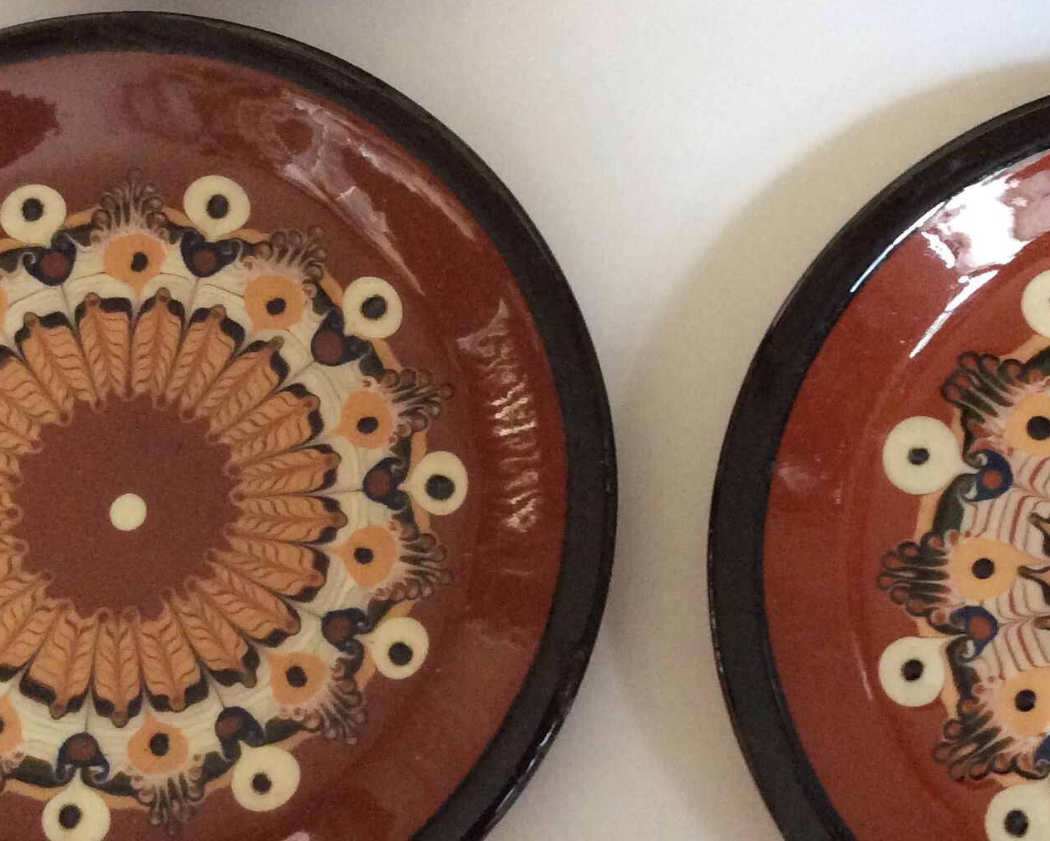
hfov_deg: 29.4
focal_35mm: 64
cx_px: 661
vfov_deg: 23.8
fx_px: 1989
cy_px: 515
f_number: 2.4
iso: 250
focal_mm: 3.3
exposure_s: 1/25
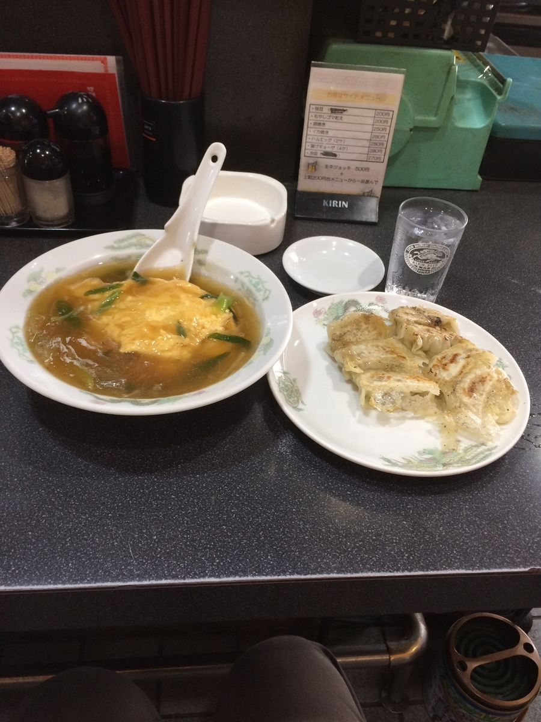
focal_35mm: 29
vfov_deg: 61.7
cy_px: 361
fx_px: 604
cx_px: 270
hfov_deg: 48.2
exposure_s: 1/30
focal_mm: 4.15
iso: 125
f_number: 2.2
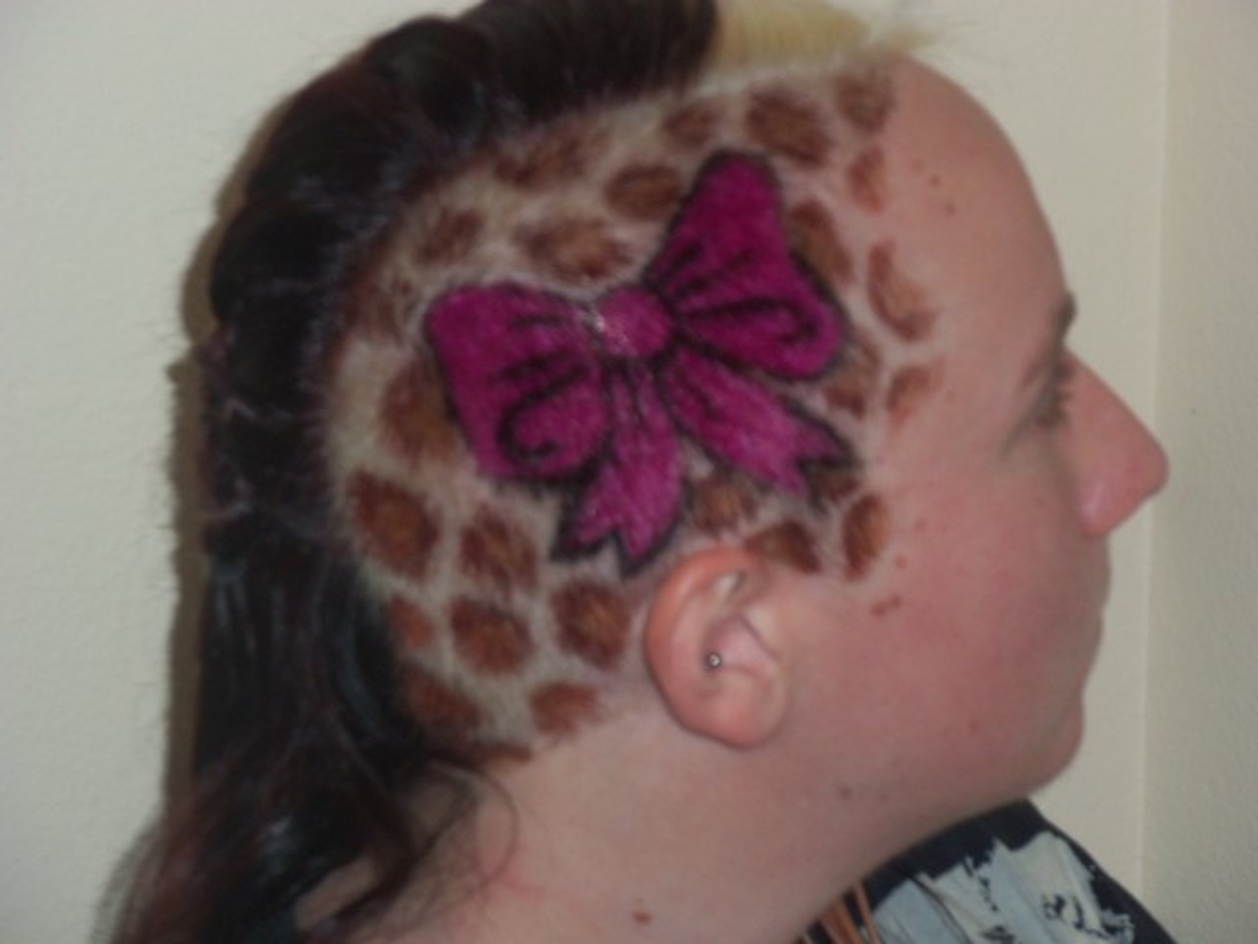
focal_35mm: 140
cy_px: 472
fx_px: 5088
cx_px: 629
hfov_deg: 14.1
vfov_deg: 10.6
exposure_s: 1/200
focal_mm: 25.3
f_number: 5.7
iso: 125
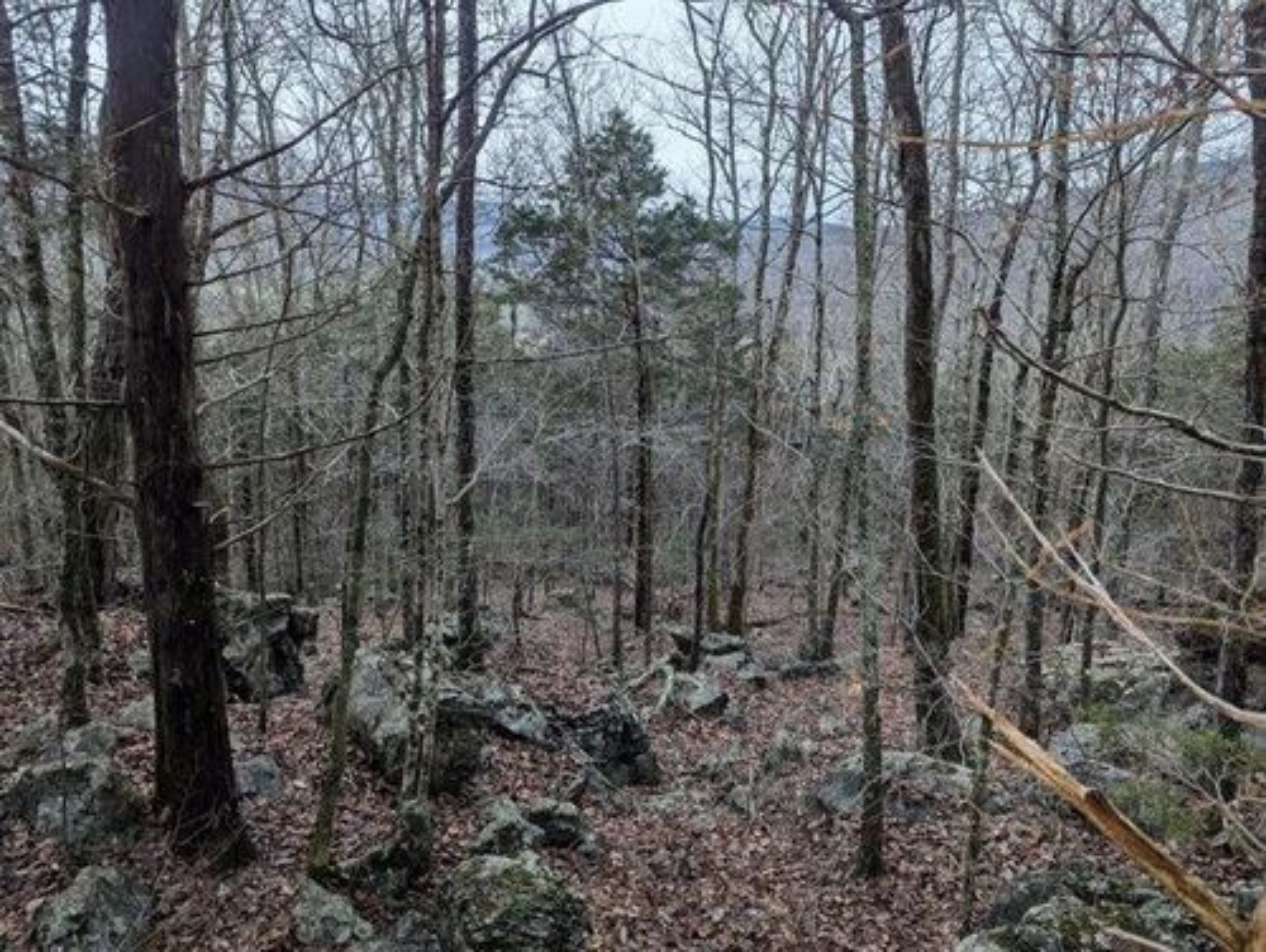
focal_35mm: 24
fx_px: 879
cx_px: 633
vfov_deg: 56.9
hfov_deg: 71.5
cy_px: 476
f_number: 1.85
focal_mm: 6.81
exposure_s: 1/103
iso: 530
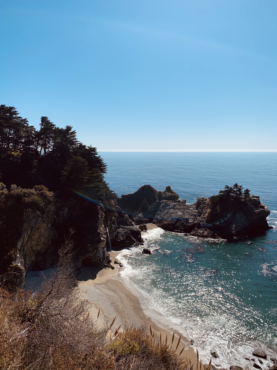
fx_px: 277
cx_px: 138
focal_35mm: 26
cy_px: 185
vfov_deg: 67.3
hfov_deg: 53.1
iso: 25
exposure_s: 1/4673
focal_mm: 4.25
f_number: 1.8
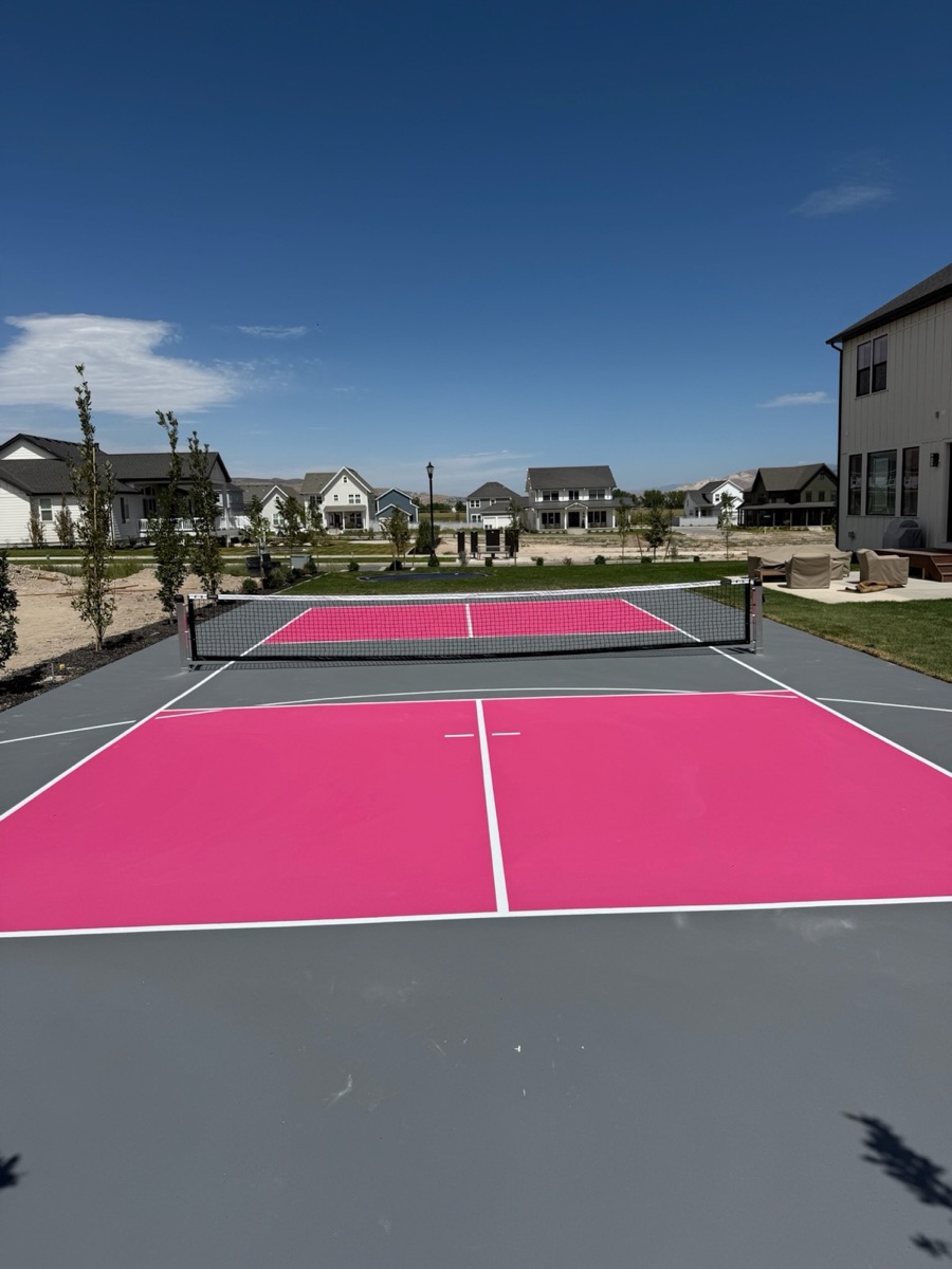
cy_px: 634
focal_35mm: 24
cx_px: 476
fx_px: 880
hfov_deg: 56.8
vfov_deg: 71.6
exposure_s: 1/10309
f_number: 1.78
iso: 80
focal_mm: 6.76
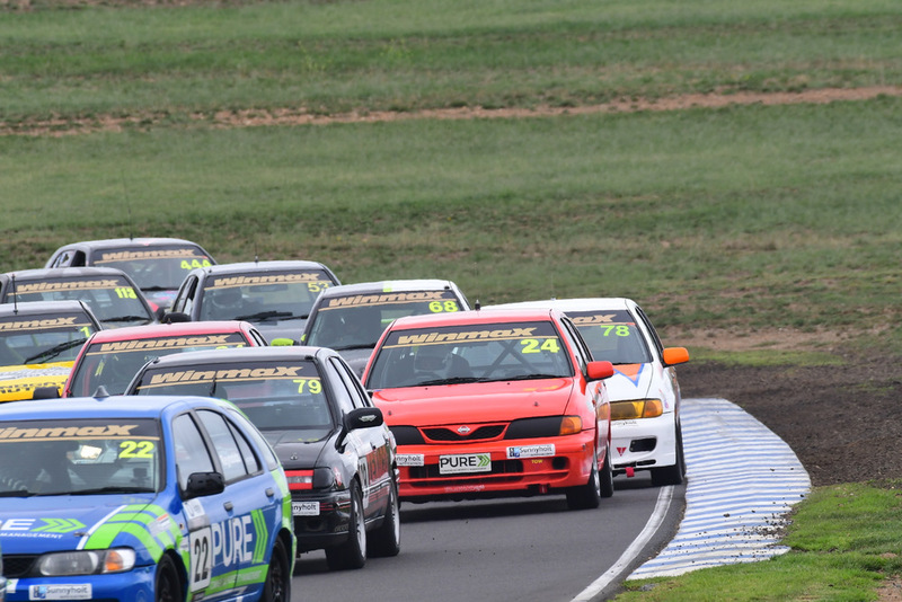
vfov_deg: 2.0
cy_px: 301
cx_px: 451
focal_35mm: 675
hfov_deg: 3.1
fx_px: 16918
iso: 500
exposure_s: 1/640
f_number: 10
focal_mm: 450
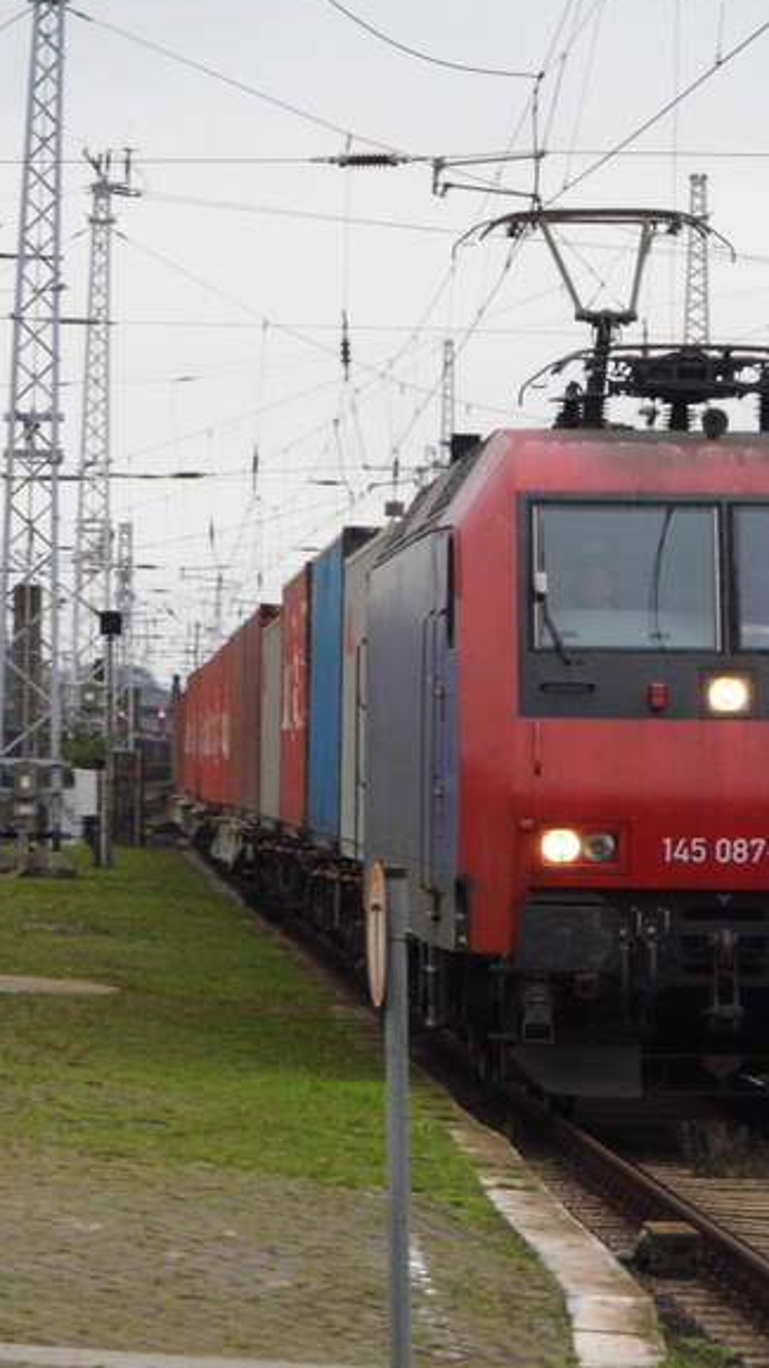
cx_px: 885
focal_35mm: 270
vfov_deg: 8.0
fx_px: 9790
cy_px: 693
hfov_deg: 4.5
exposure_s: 1/34
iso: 200
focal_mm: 32.1
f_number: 5.1
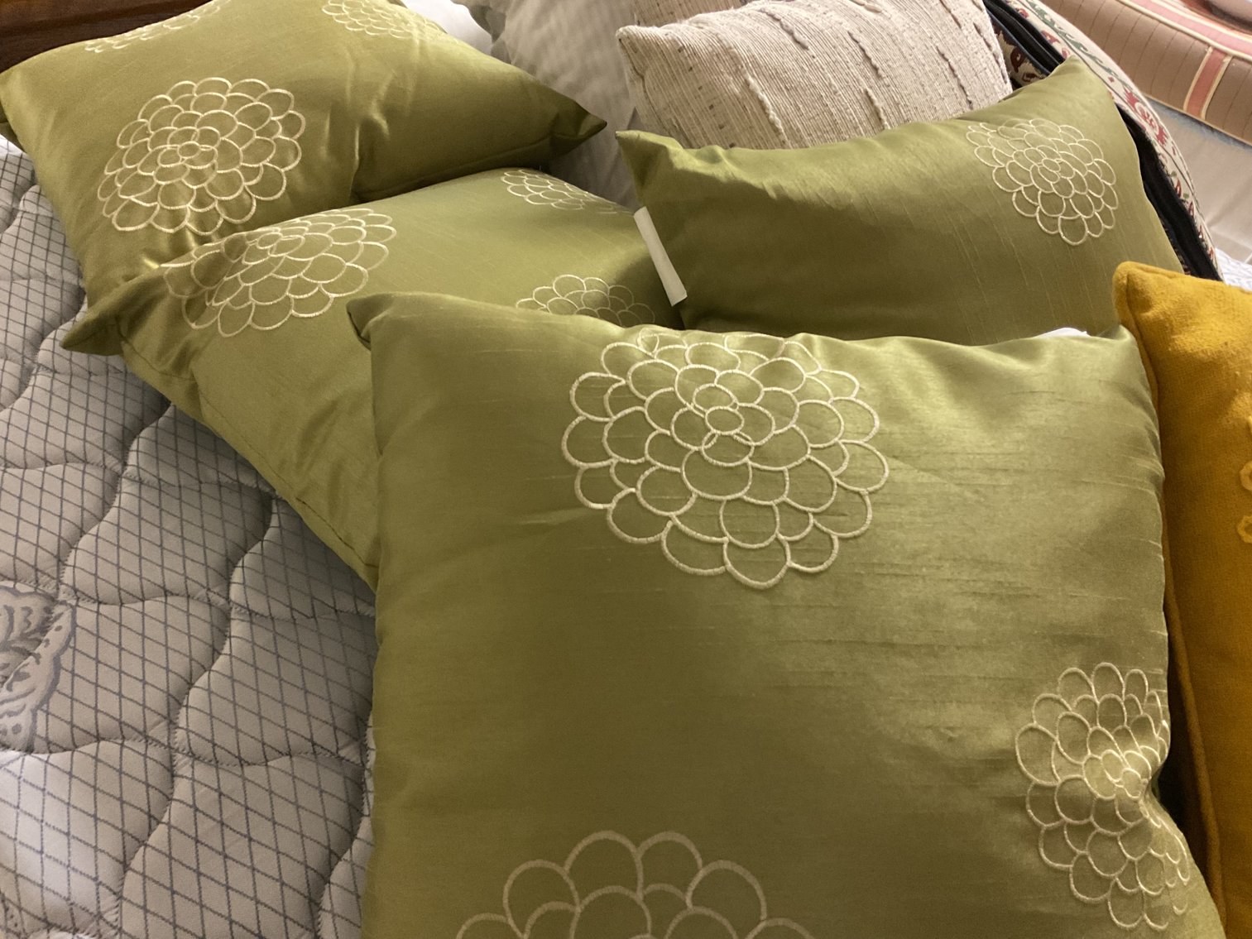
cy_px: 470
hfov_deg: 61.7
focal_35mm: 29
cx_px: 626
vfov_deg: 48.2
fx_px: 1049
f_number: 1.8
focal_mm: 3
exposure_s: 1/30
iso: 320
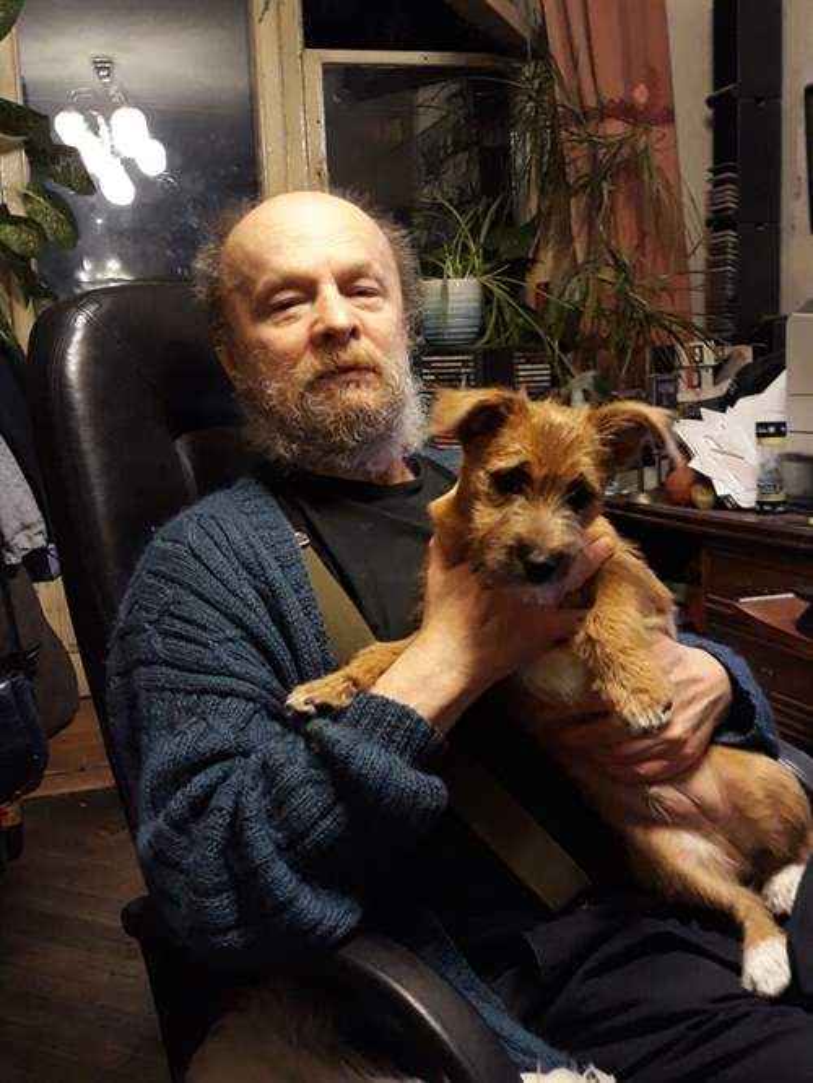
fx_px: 845
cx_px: 406
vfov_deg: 65.3
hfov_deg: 51.4
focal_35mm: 27
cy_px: 542
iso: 320
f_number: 1.7
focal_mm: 3.71
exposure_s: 1/25
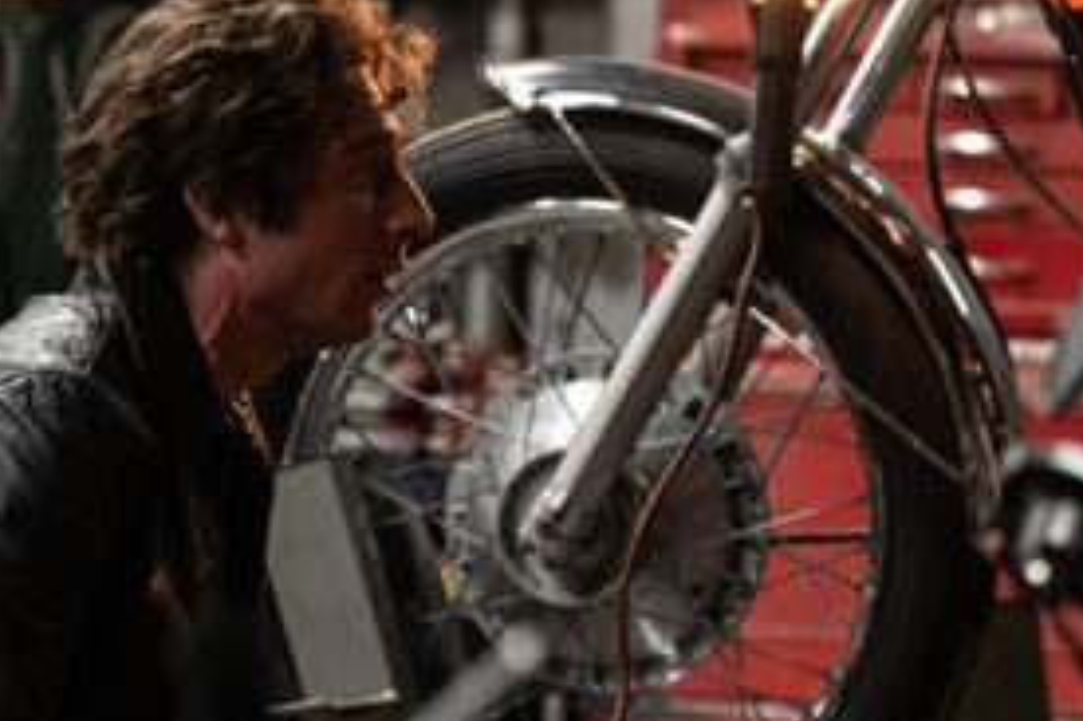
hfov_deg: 5.8
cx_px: 1036
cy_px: 284
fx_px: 10733
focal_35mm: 357
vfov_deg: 3.8
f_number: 2.8
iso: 3200
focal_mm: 131
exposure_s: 1/125
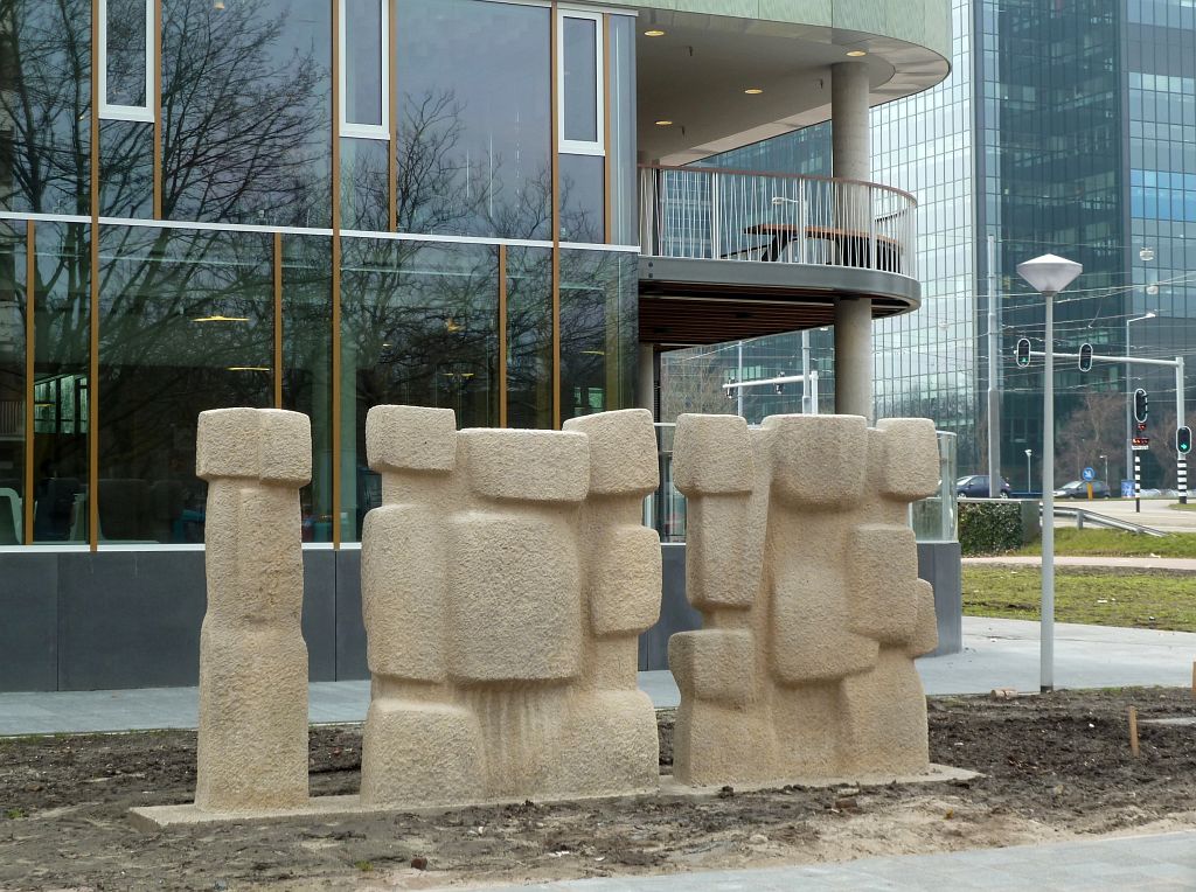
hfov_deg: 30.8
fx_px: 2173
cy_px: 446
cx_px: 598
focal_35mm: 63
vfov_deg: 23.2
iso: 80
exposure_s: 1/125
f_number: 4
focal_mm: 10.3
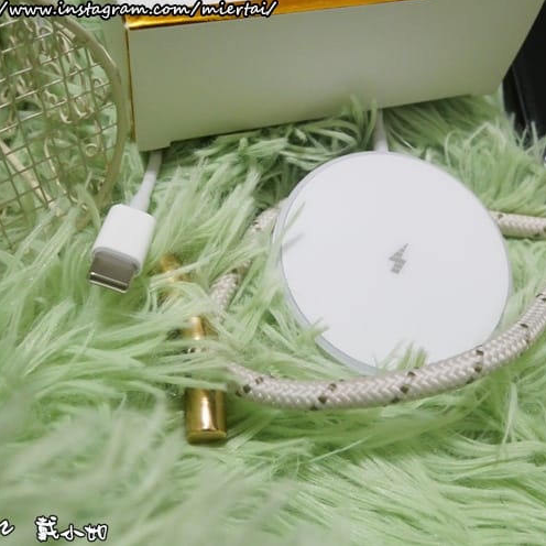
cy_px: 272
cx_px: 294
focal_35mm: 38
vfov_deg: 43.9
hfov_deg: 43.8
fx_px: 678
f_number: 6.3
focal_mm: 16
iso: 3200
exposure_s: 1/60
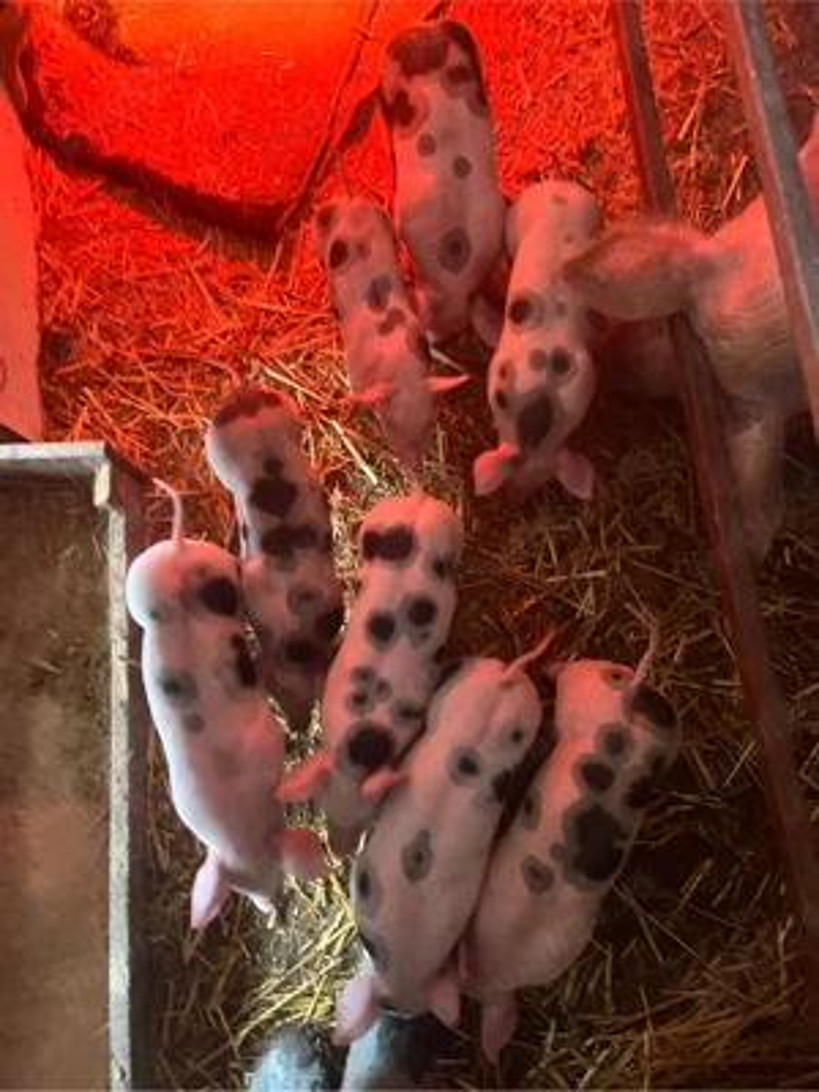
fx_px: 820
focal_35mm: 26
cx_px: 410
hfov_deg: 53.1
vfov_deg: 67.3
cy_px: 546
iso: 640
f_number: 1.5
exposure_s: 1/33
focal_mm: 5.7
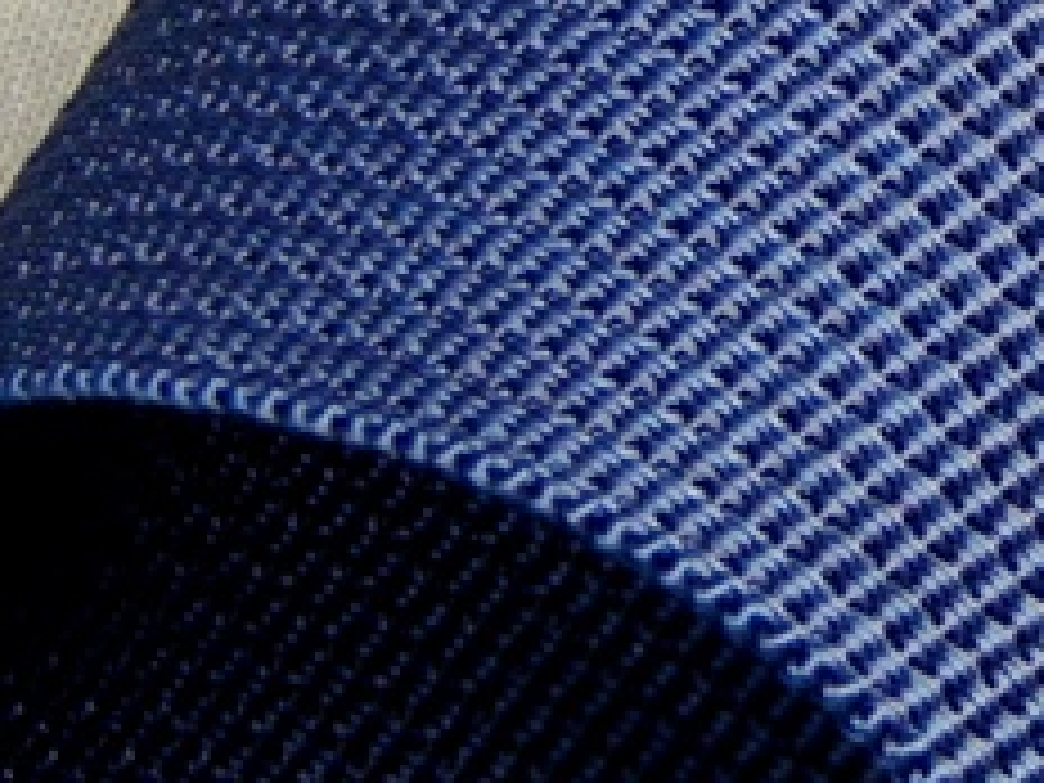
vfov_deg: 1.8
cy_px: 432
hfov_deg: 2.4
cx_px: 1575
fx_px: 24369
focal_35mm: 808
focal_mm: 41.7
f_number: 5.6
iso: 400
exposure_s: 1/20
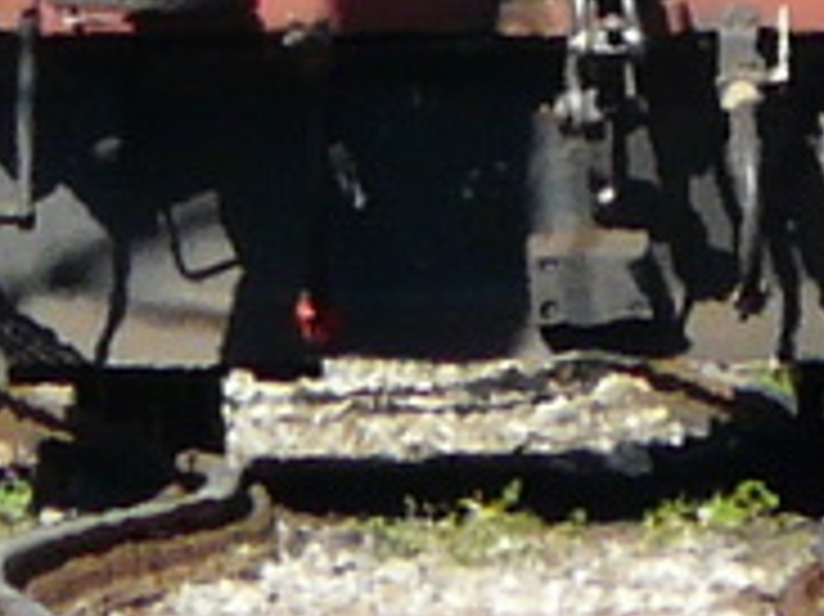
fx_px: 65608
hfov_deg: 0.7
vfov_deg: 0.5
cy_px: -632
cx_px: 635
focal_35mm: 2758
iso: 100
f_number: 5.6
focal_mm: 82.8
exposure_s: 1/250
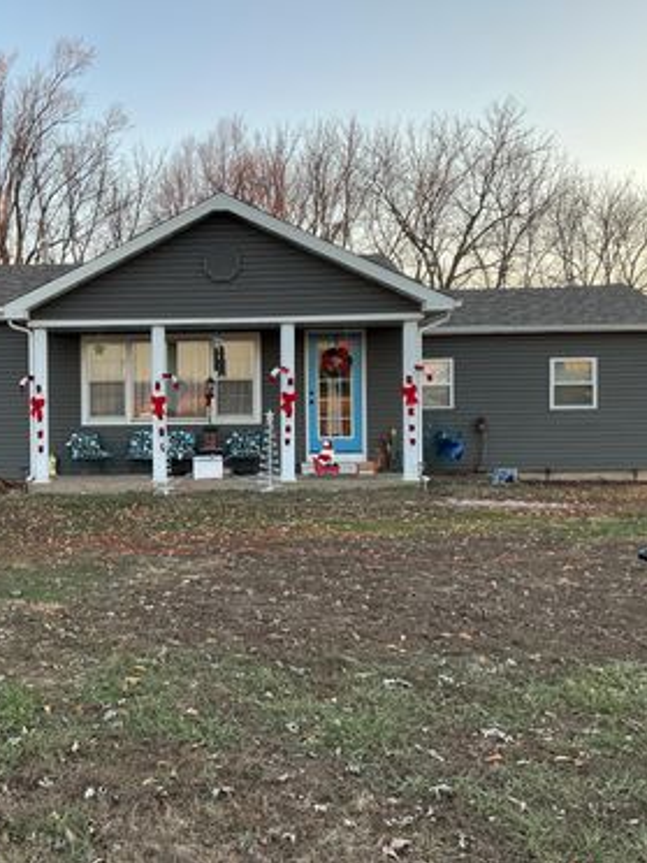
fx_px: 972
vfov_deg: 47.9
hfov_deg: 36.1
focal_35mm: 39
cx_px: 179
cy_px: 433
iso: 25
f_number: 1.8
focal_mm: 3
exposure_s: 1/120
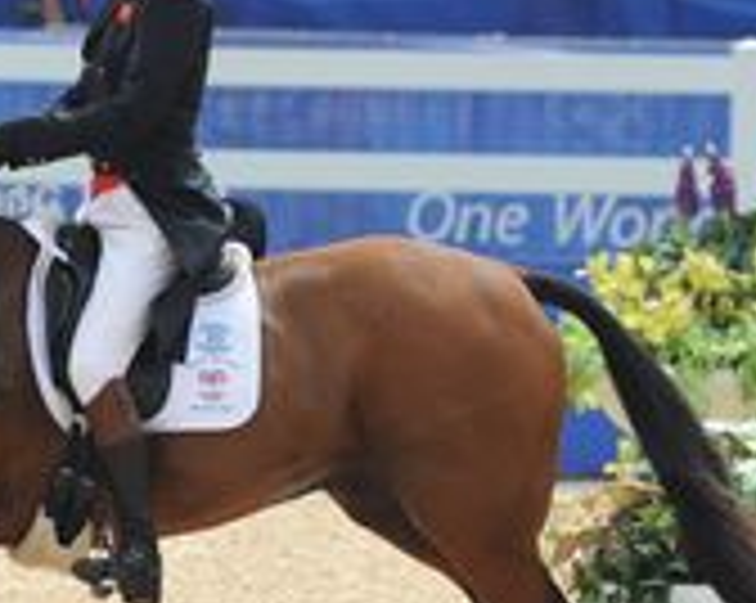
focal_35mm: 1075
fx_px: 24025
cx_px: 184
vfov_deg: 1.4
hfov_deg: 1.8
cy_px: 432
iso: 640
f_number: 5
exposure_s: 1/3200
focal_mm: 300
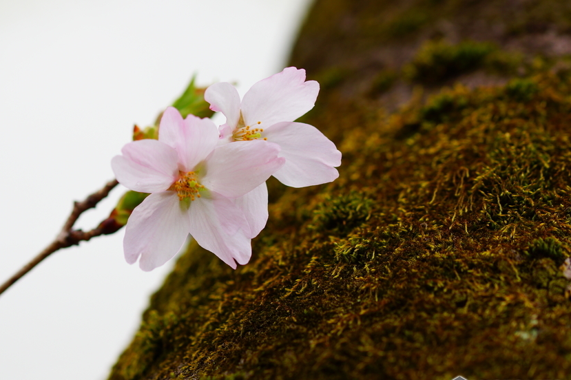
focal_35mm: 195
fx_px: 3085
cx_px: 219
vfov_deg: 7.1
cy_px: 173
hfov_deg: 10.6
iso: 100
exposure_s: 1/160
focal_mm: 105
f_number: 3.2
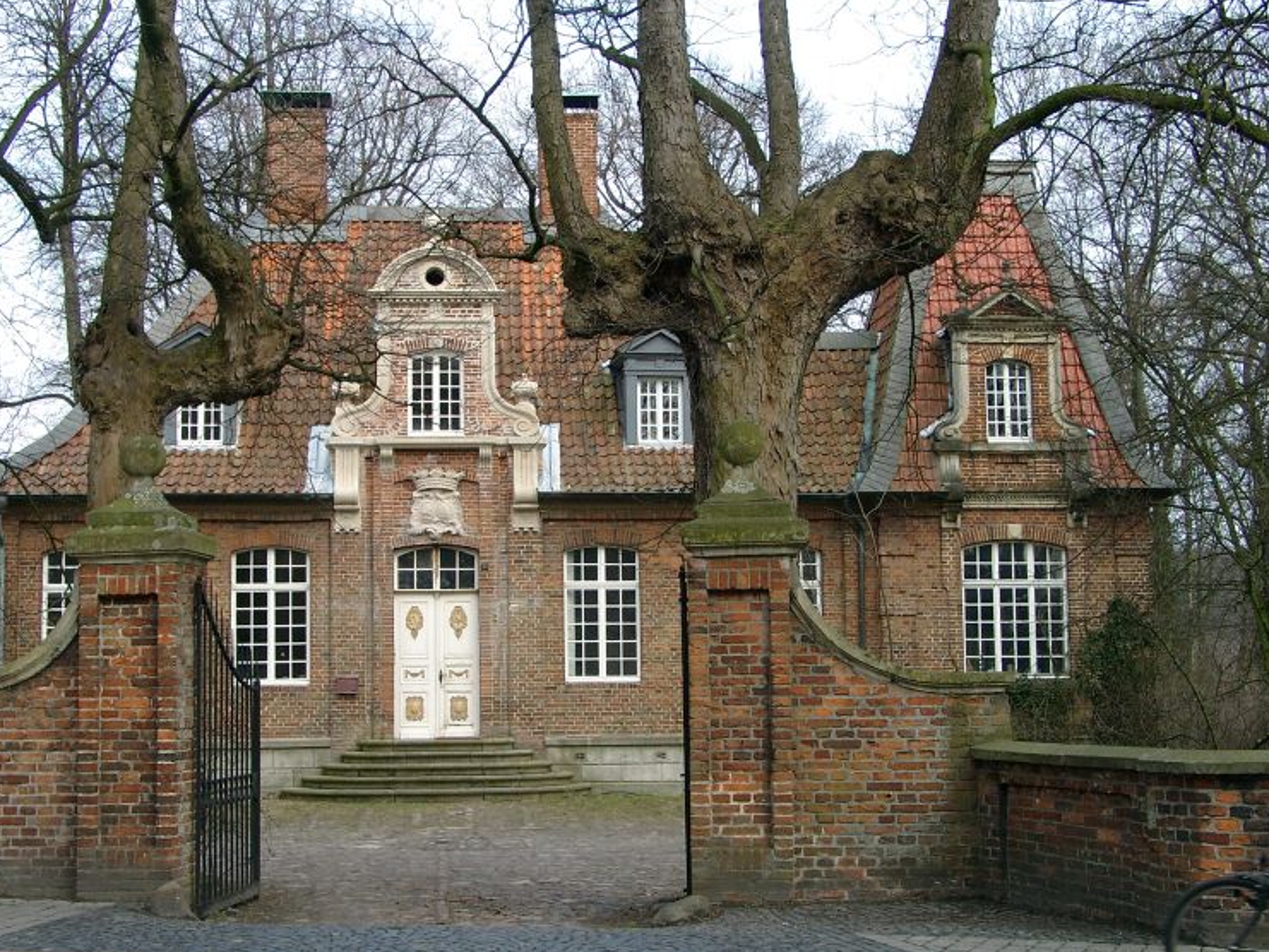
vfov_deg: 27.0
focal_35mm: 54
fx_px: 1980
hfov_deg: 35.5
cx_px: 591
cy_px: 445
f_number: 4
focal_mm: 10.4
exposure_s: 1/150
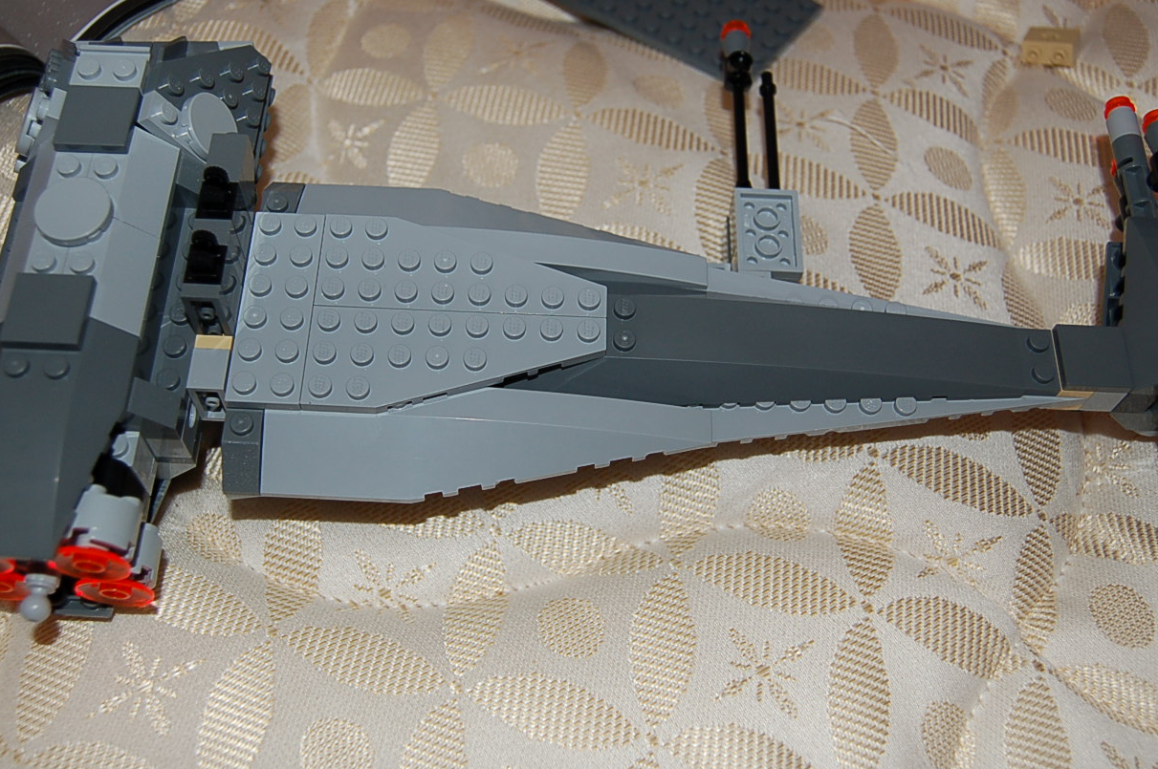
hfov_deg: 47.4
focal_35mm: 41
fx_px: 1318
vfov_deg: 32.5
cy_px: 341
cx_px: 578
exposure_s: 1/60
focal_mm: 22
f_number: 3.8
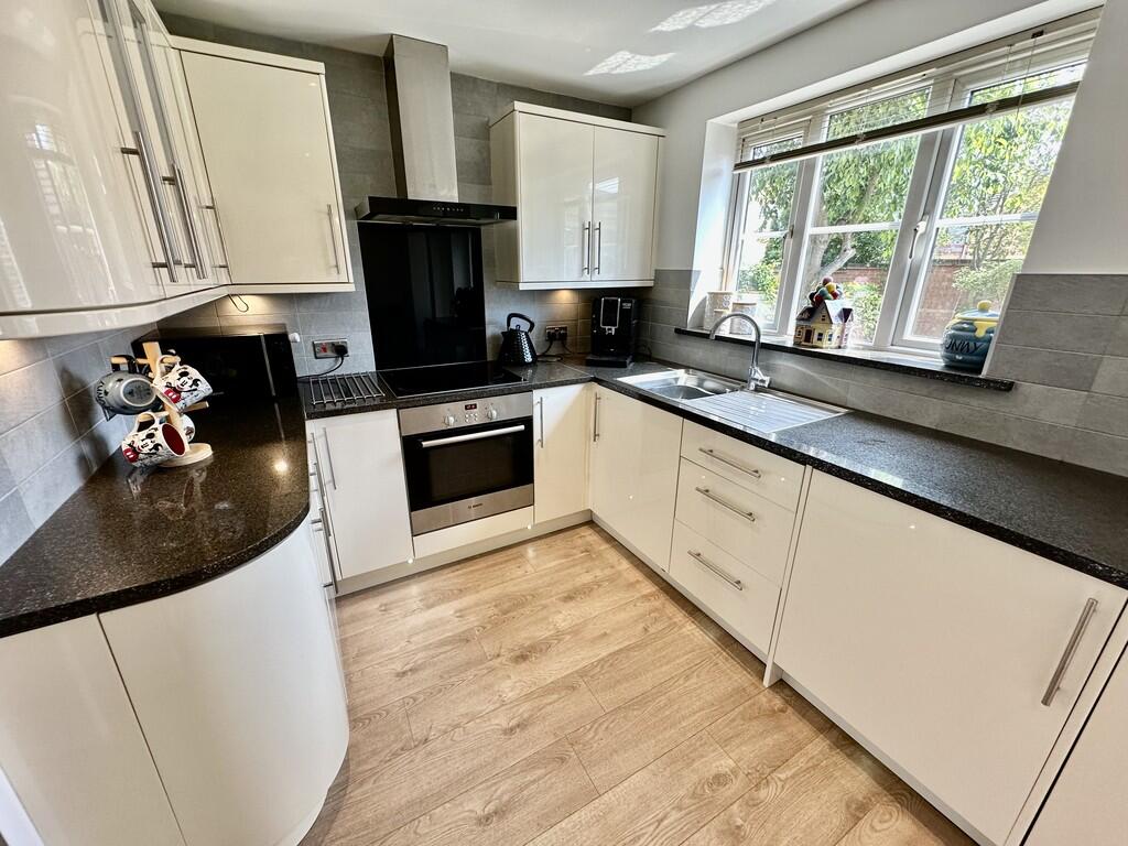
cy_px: 423
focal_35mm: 14
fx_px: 456
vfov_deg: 85.7
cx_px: 564
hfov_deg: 102.1
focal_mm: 2.22
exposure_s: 1/100
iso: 125
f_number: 2.2
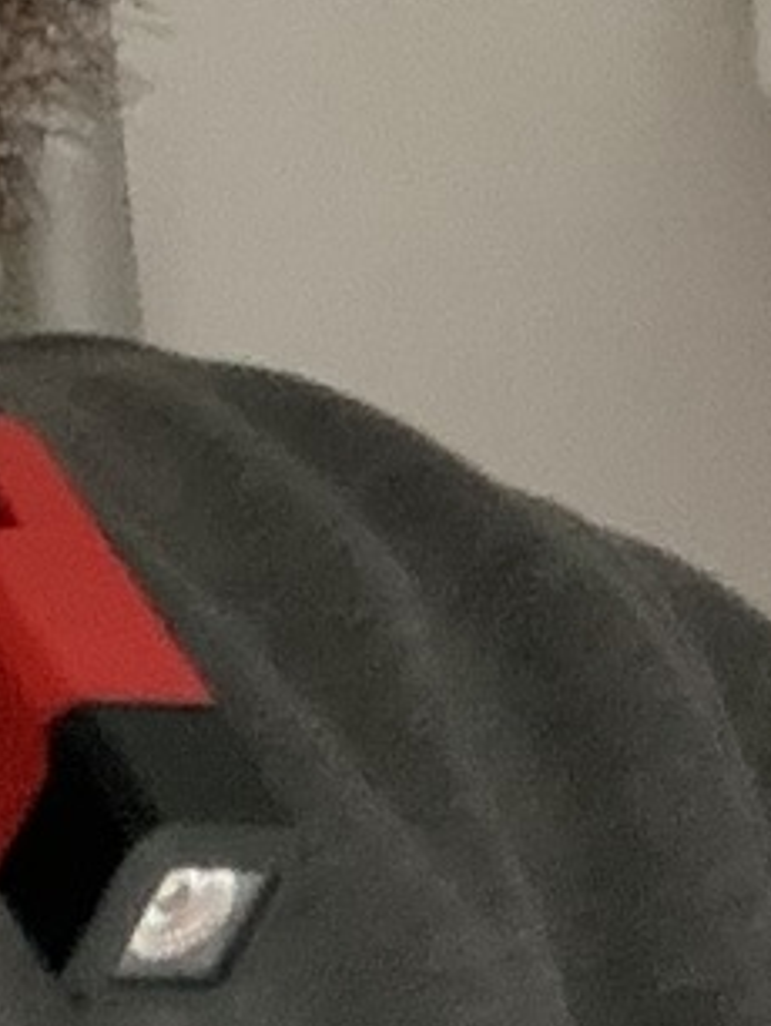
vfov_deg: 8.8
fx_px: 5813
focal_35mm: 196
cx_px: 600
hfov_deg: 7.6
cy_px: -1767
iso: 250
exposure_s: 1/50
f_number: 1.9
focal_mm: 2.71
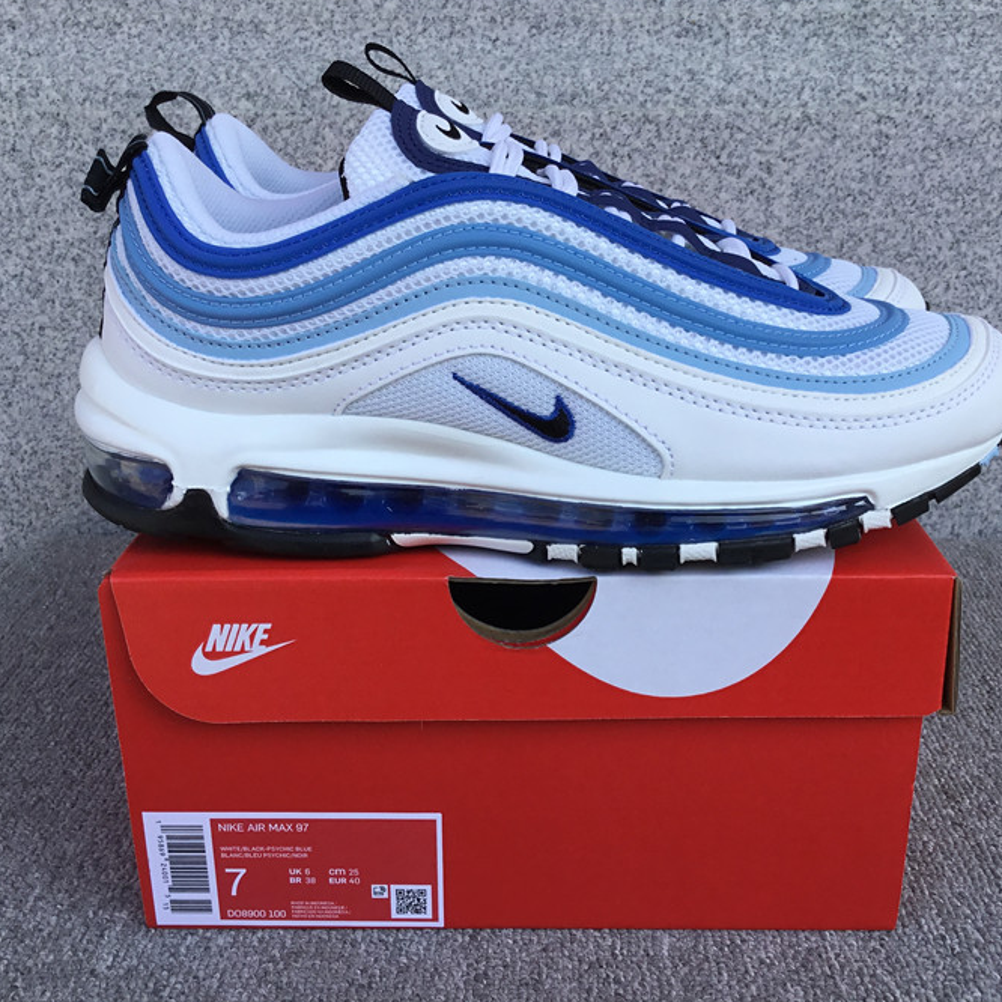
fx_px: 1212
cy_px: 497
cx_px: 542
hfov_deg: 44.9
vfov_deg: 44.9
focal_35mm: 37
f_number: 2.4
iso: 25
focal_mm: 3.3
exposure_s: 1/506
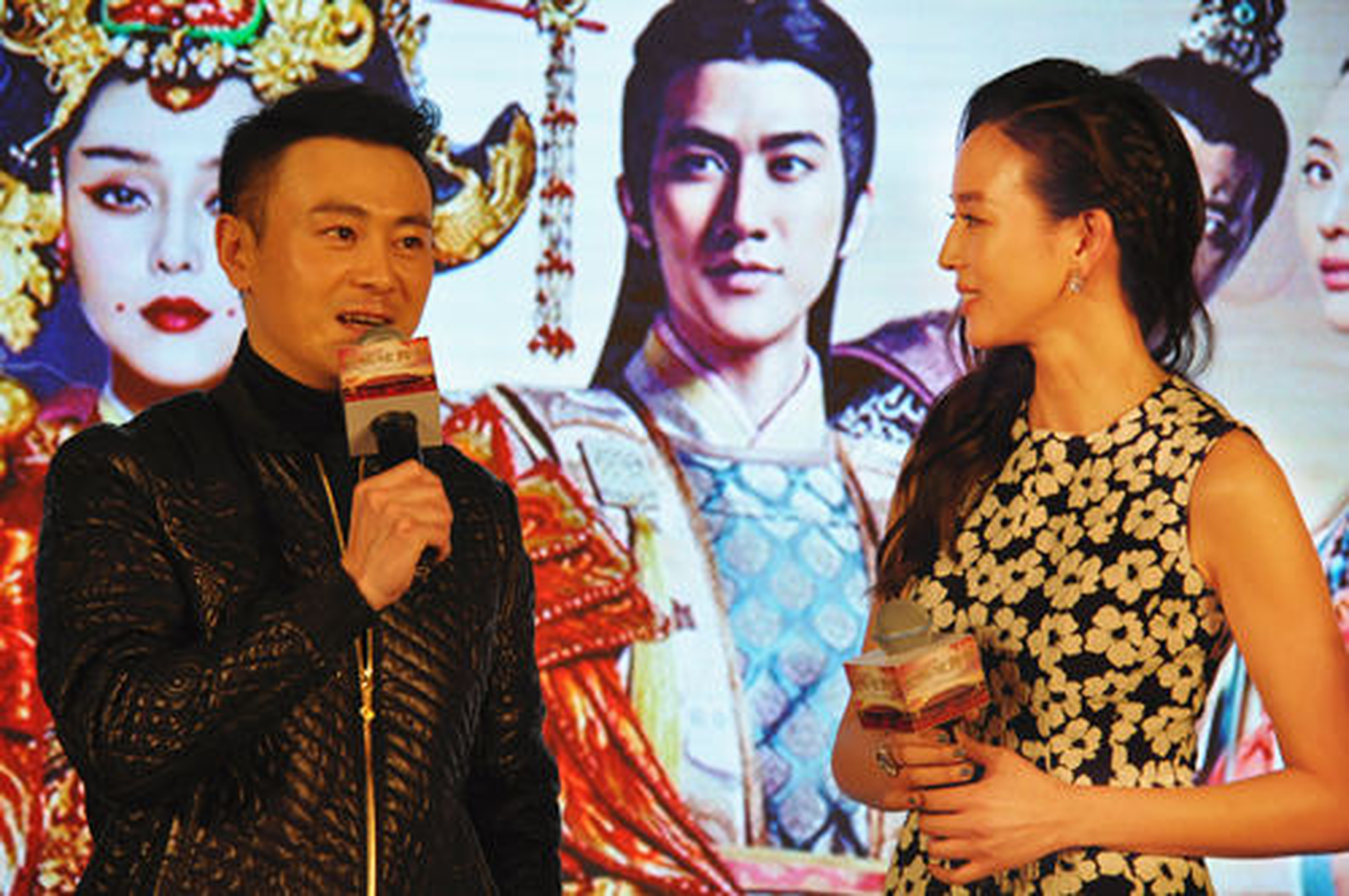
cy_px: 448
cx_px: 674
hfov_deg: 13.1
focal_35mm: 158
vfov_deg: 8.7
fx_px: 5894
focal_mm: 105
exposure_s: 1/200
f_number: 7.1
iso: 1000
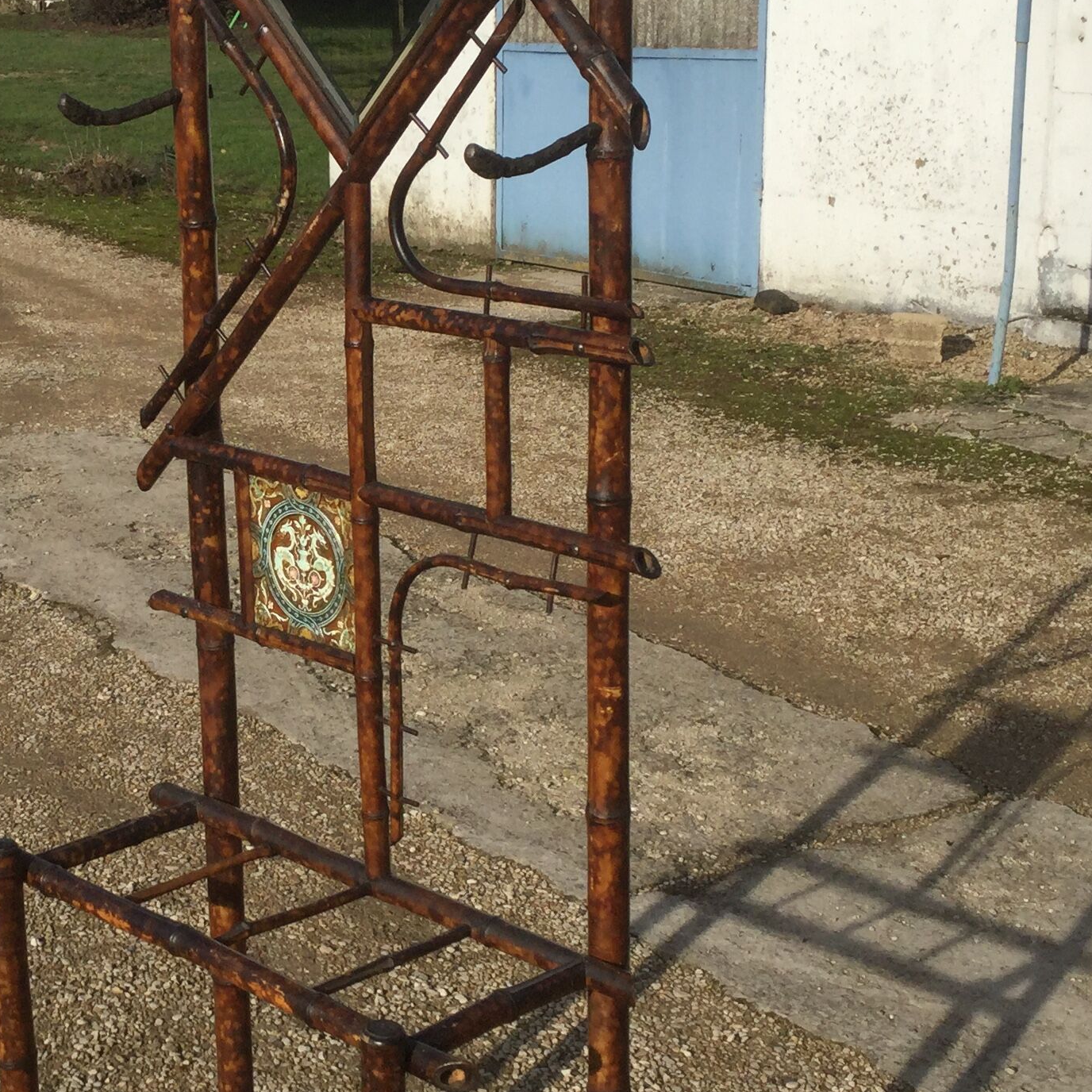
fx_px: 2320
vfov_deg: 26.5
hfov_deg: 26.3
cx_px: 348
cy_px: 531
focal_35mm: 65
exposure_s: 1/2037
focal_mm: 3.3
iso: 25
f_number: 2.4
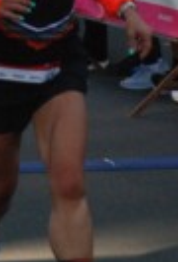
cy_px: 30
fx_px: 3266
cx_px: -120
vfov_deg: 4.6
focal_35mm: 445
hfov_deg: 3.1
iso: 1000
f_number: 5.3
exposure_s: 1/500
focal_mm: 66
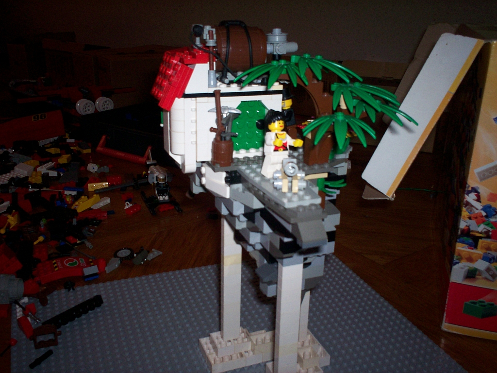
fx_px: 517
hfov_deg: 51.4
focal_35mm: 36
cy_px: 186
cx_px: 248
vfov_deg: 39.7
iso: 140
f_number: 4.5
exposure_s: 1/60
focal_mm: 6
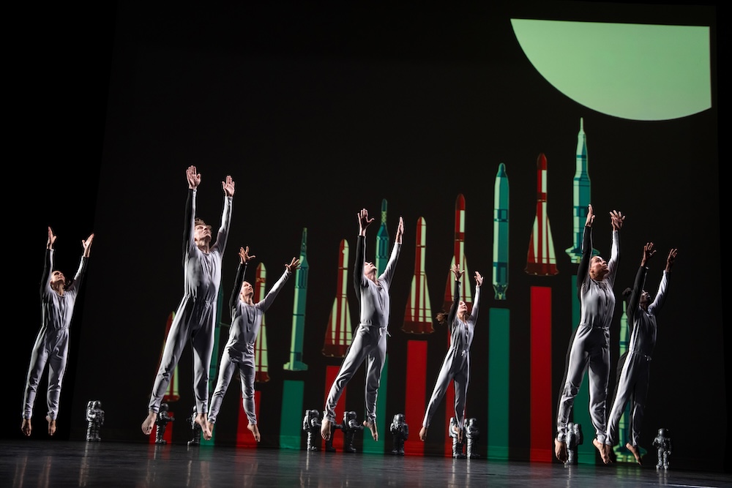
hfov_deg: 41.9
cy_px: 244
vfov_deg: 28.7
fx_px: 956
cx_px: 366
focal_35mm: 47
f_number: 3.2
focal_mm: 47
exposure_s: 1/400
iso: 2500
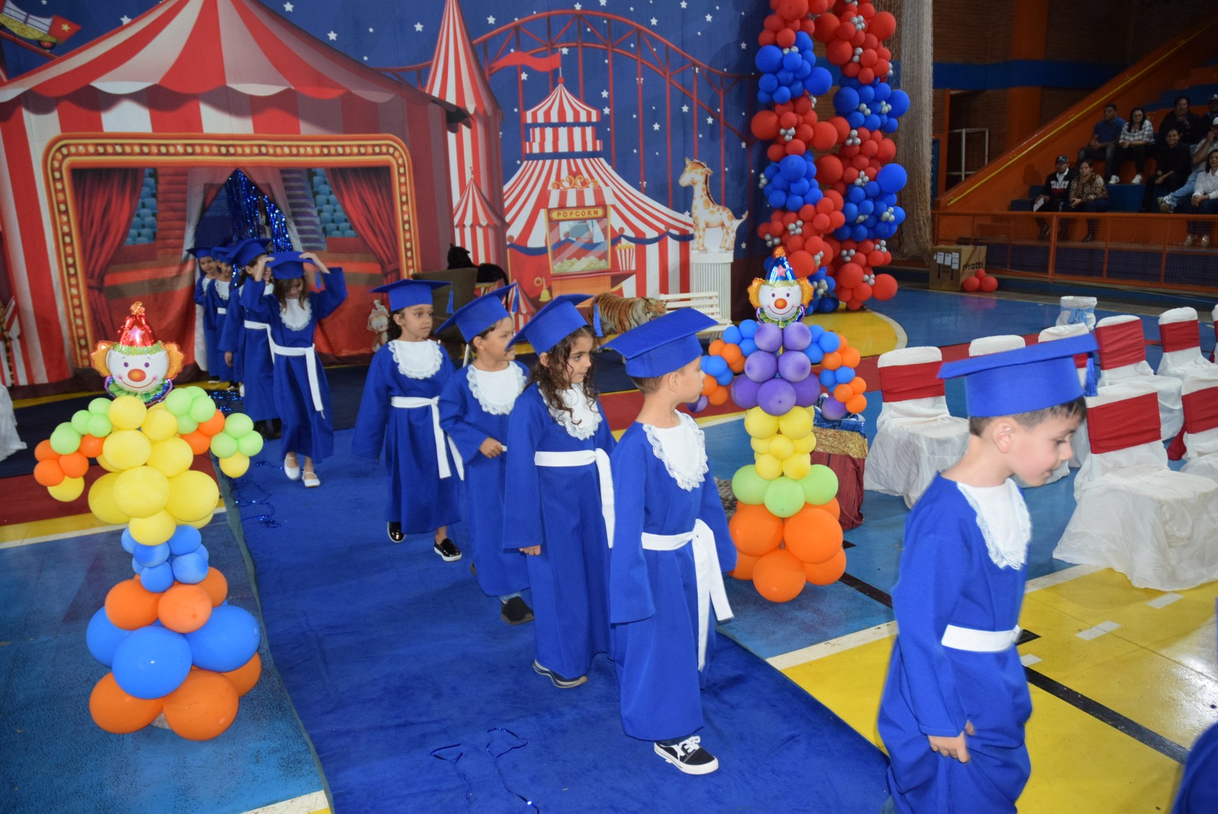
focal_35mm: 27
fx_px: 914
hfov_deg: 67.3
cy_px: 407
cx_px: 609
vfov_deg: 48.0
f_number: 3.5
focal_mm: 18
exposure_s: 1/60
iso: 1400
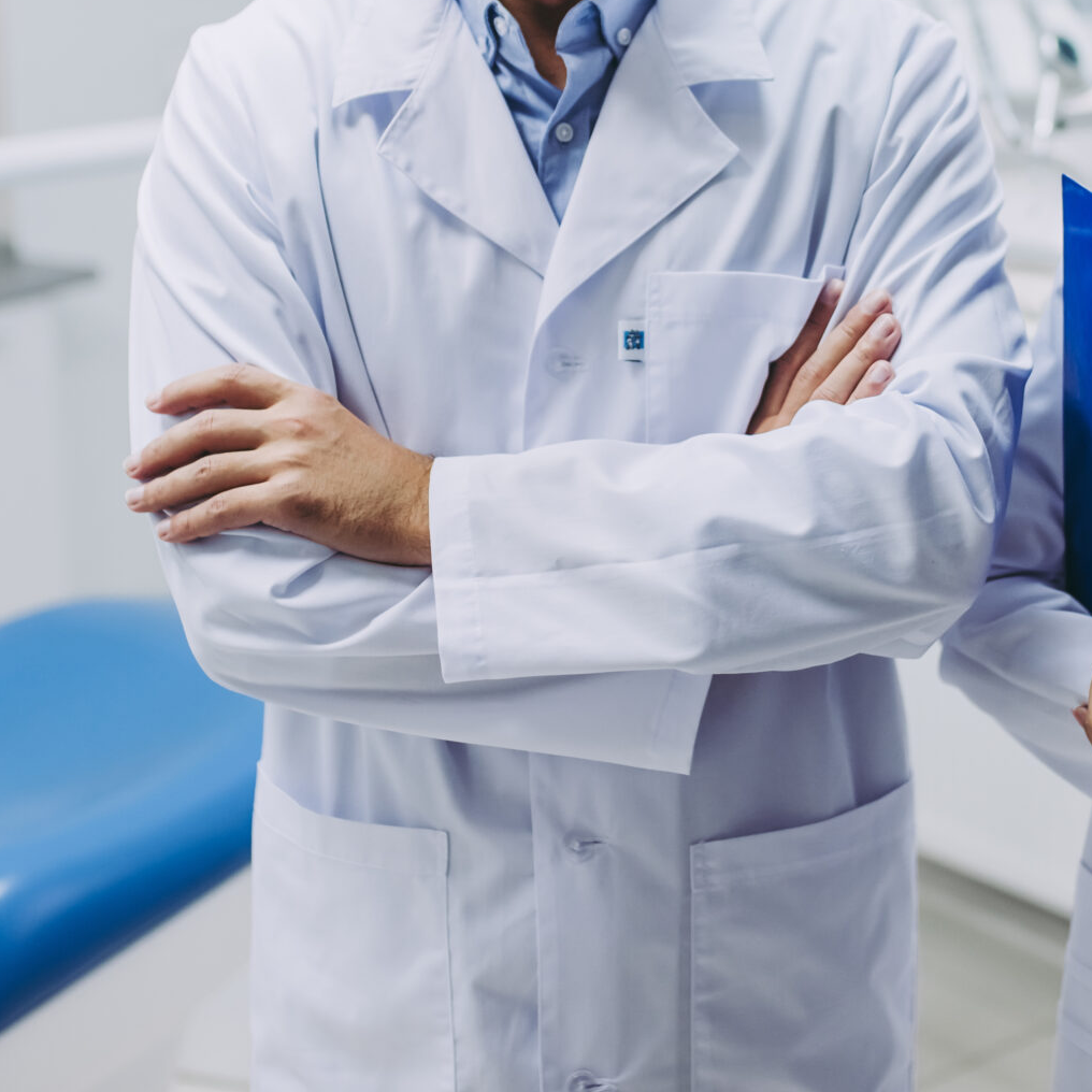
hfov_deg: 23.0
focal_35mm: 75
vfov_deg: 22.7
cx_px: 686
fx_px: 2677
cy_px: 197
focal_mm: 35
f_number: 2
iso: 500
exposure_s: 1/320
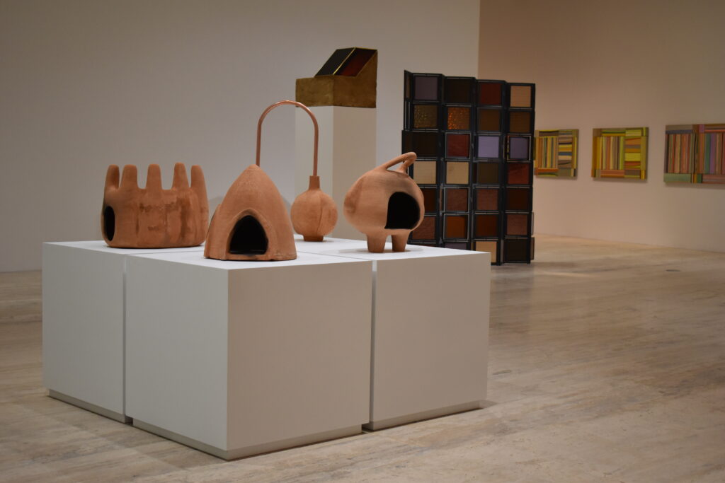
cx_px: 362
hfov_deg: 37.8
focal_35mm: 52
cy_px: 242
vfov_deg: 25.8
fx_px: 1057
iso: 900
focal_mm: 35
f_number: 4.5
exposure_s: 1/60
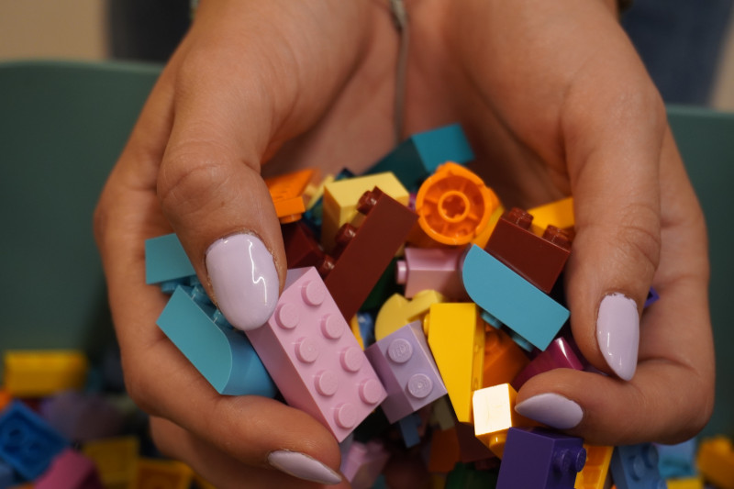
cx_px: 367
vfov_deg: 22.1
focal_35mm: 62
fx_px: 1254
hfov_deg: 32.6
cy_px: 244
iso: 800
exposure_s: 1/80
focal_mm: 41
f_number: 5.6
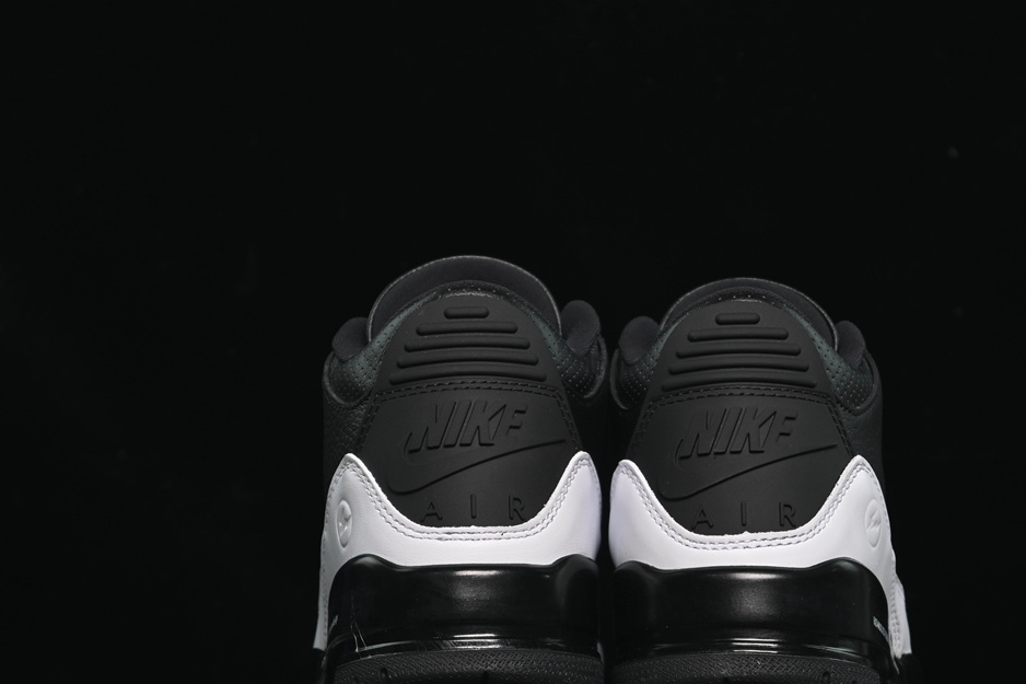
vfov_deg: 14.2
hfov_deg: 21.2
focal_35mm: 96
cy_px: 433
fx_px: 2735
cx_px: 630
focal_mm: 50
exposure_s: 1/40
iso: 160
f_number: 6.3
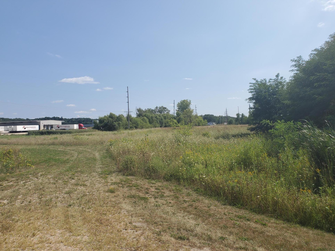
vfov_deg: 51.3
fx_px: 261
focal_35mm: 27
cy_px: 127
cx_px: 165
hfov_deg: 65.3
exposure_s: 1/1915
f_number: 2.4
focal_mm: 4.3
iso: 50
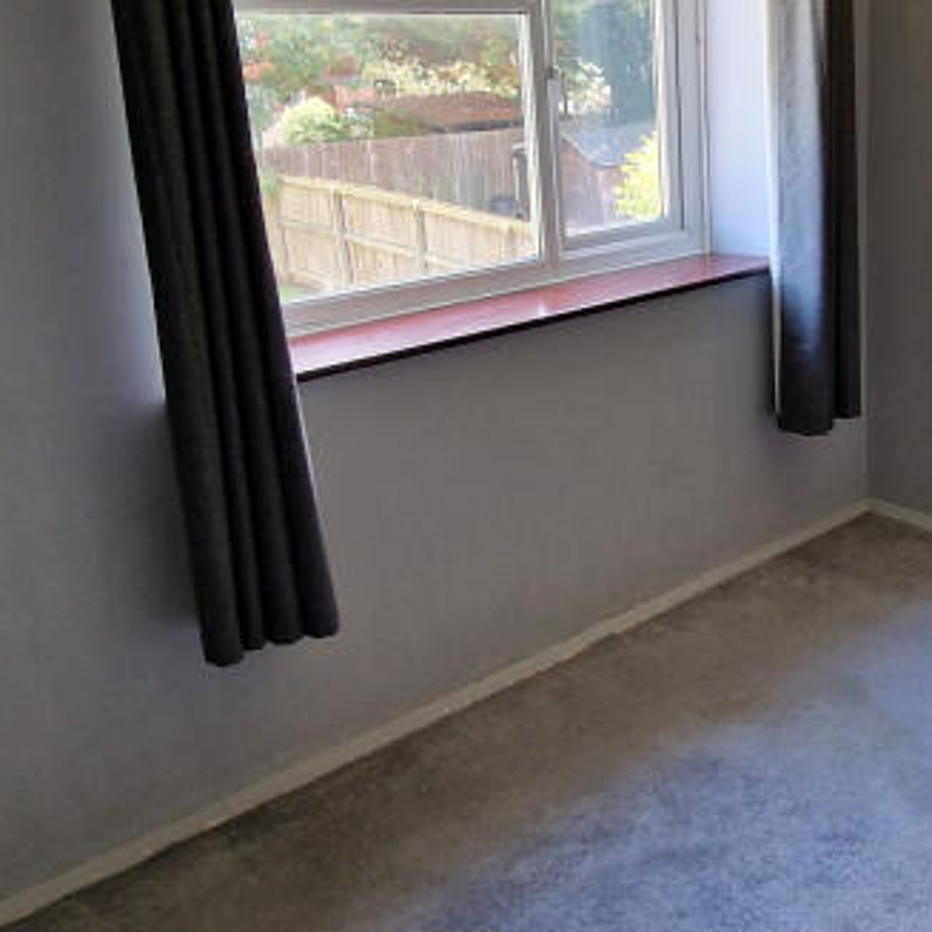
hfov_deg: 43.6
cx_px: 764
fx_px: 1097
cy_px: 382
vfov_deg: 45.8
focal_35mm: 36
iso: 160
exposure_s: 1/50
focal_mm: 2.2
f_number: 2.2
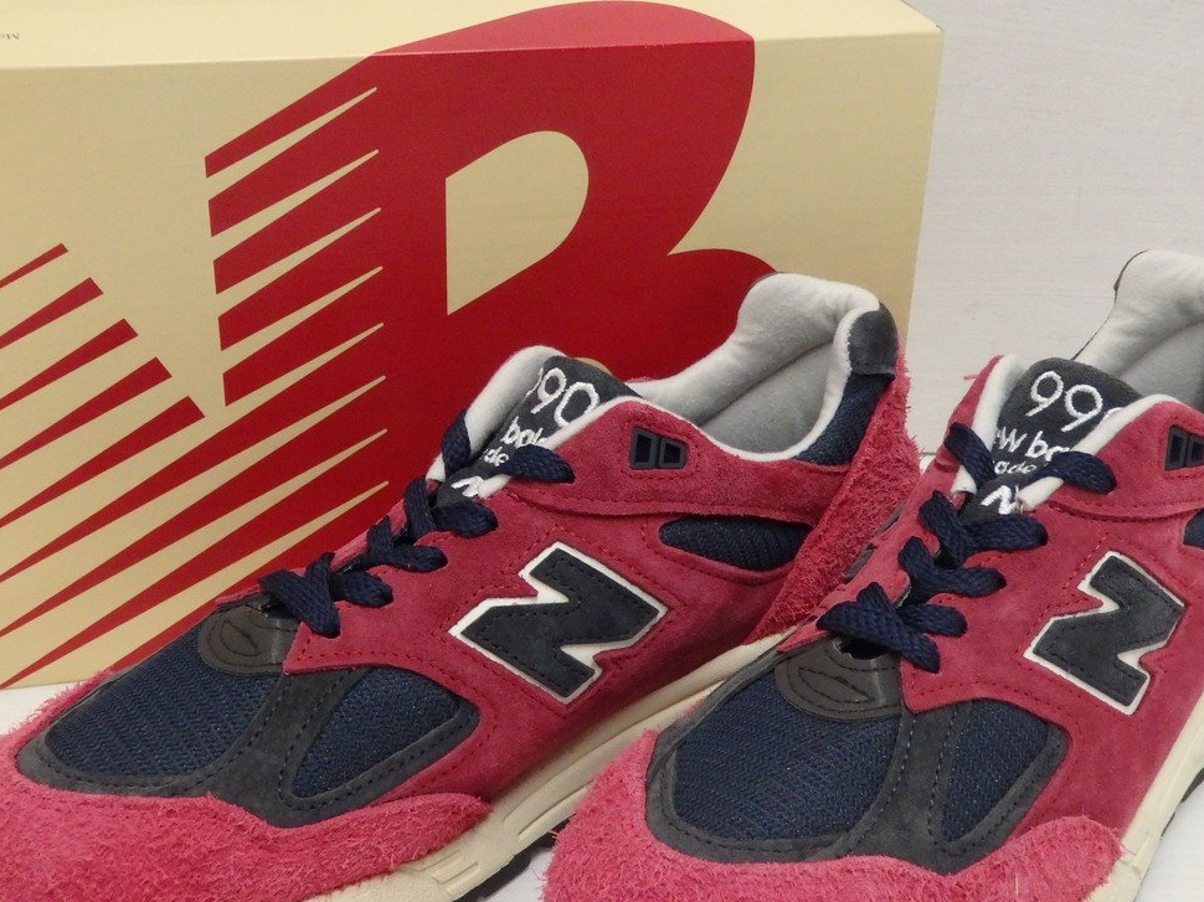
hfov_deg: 38.9
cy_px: 510
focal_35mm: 49
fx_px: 1704
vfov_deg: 29.6
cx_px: 530
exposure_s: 1/80
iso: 640
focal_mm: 6
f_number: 3.4
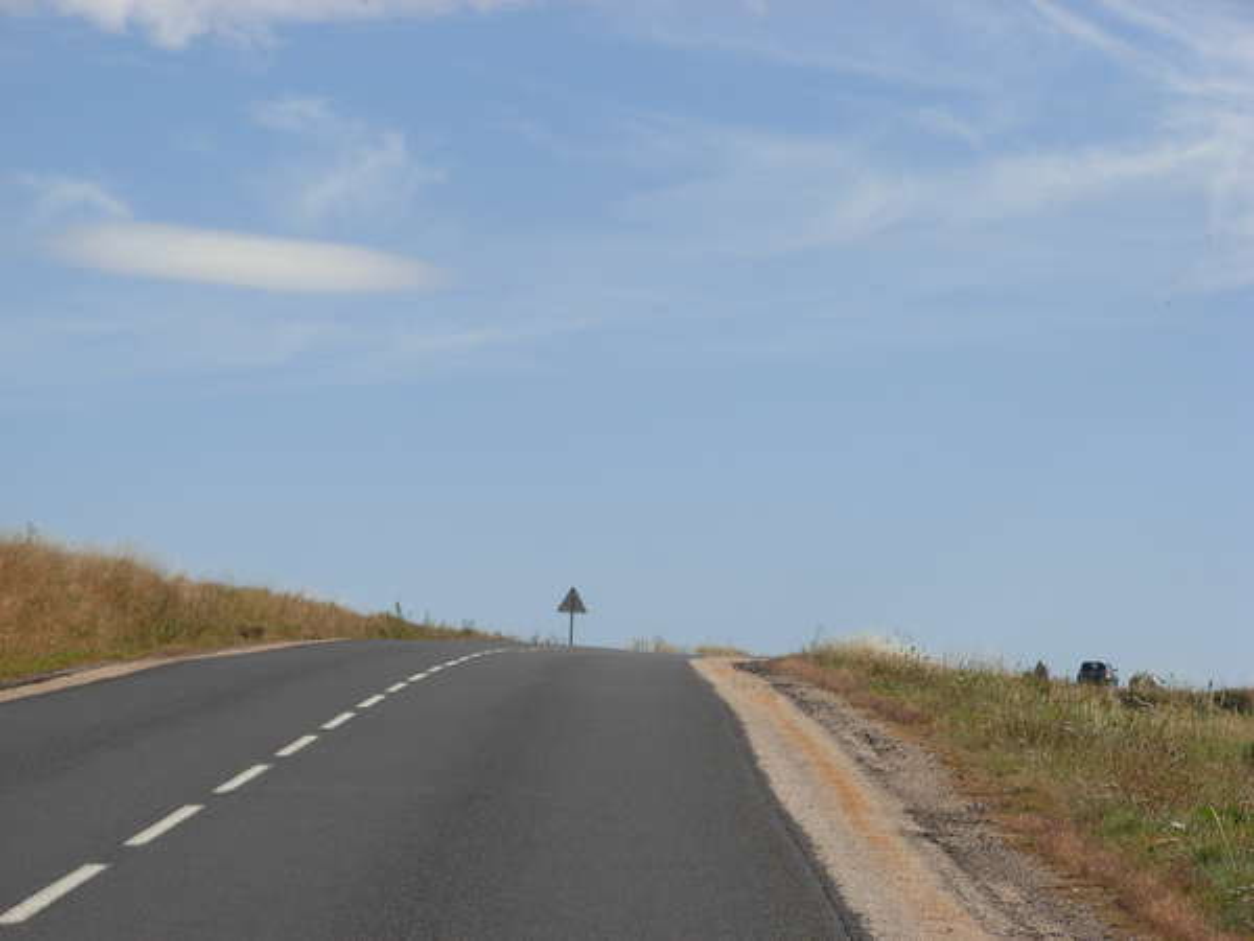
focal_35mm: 122
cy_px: 470
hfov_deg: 16.1
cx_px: 627
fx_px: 4420
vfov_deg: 12.1
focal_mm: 20.2
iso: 79
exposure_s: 1/373
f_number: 7.3
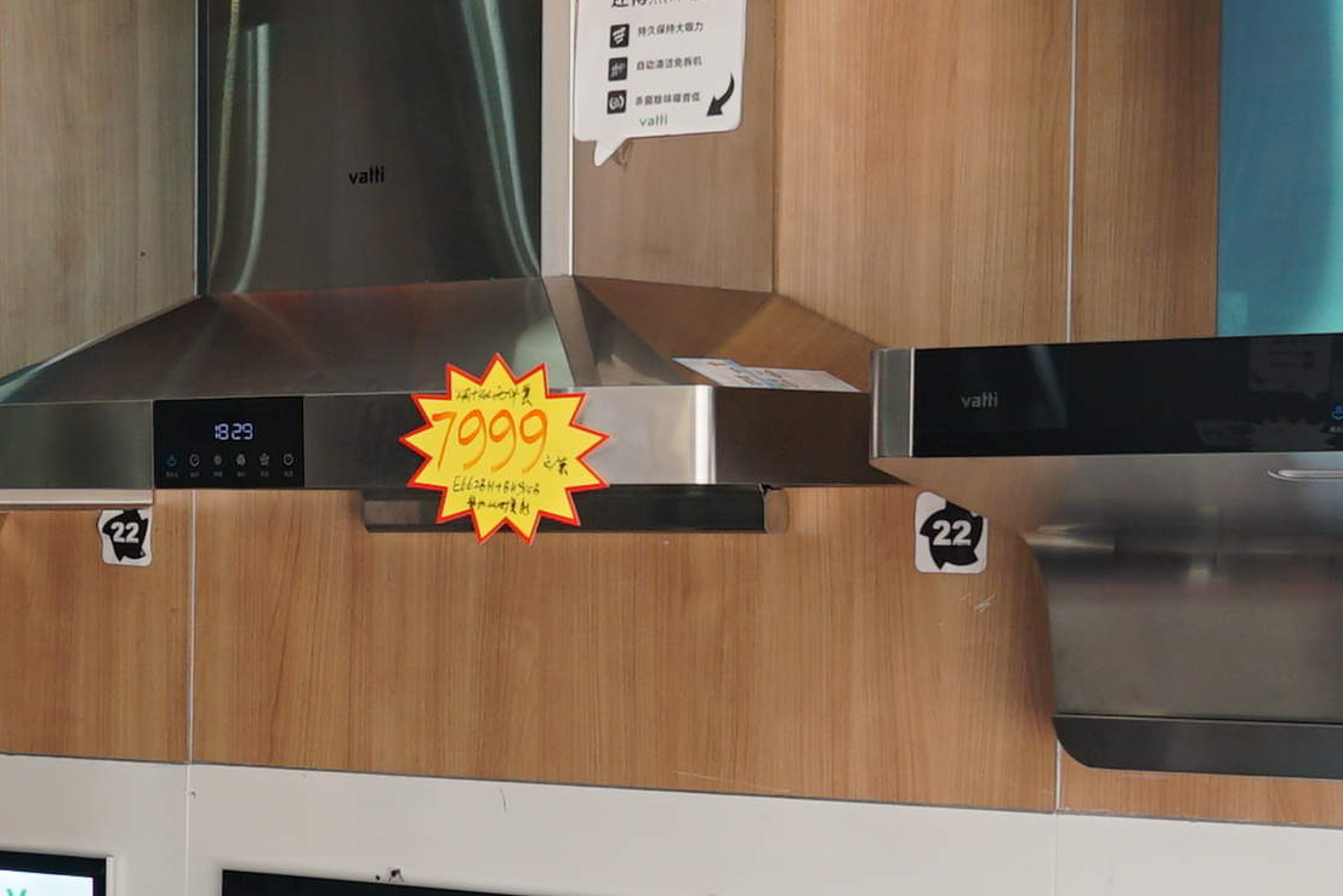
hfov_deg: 22.5
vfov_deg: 15.1
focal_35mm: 90
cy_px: 735
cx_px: 395
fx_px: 3359
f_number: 4
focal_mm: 24
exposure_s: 1/60
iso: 250
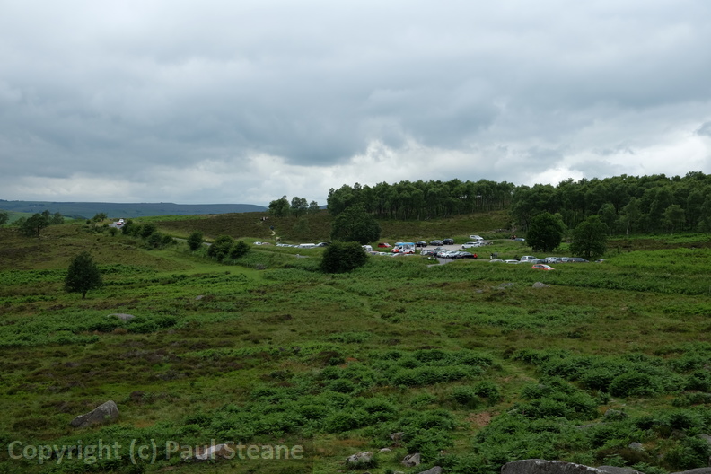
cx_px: 356
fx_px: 829
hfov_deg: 46.4
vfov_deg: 31.9
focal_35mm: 42
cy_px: 237
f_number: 5.6
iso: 200
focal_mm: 27.7
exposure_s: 1/420
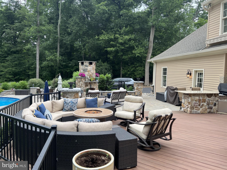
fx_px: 170
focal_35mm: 26
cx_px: 114
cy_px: 85
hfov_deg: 67.3
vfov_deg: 53.1
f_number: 1.5
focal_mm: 5.7
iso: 40
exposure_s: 1/270
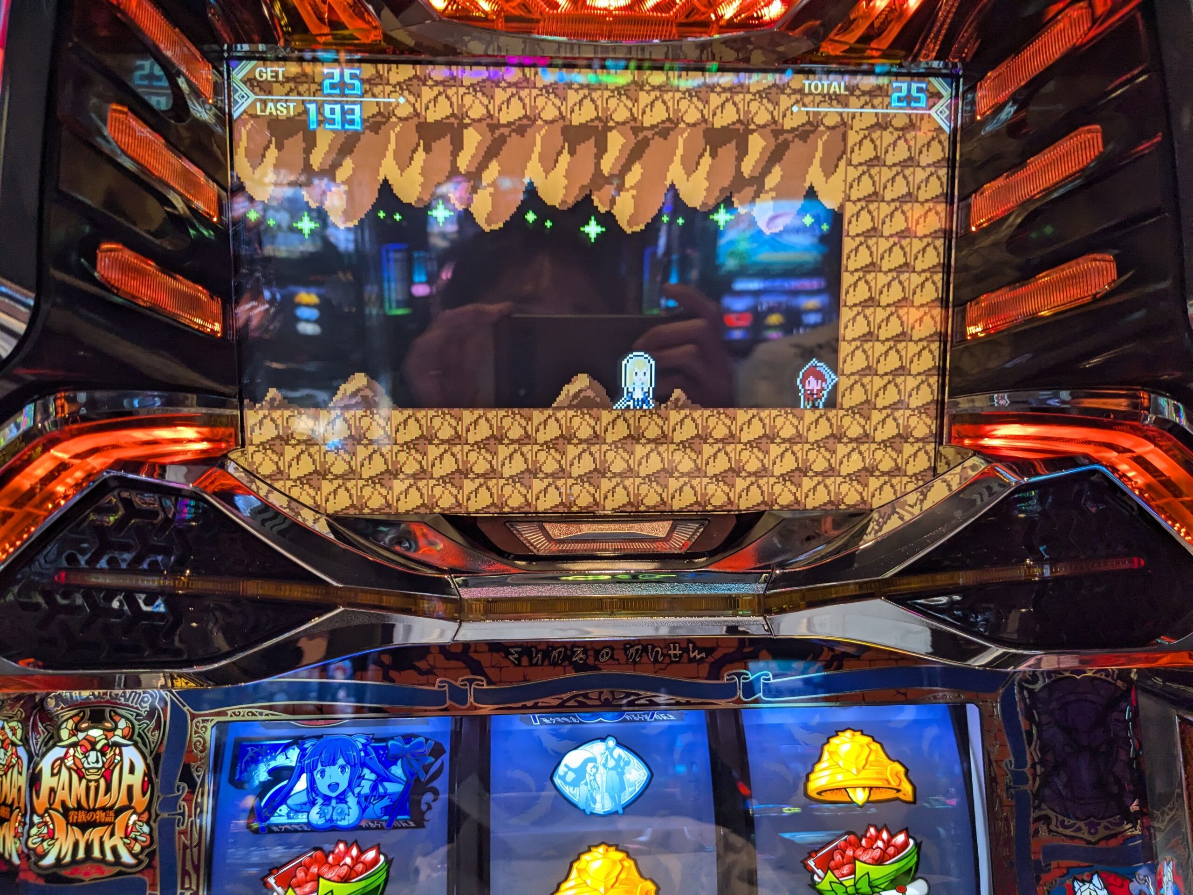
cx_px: 596
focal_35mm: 27
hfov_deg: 65.3
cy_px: 448
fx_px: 931
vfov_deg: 51.4
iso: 49
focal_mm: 4.38
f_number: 1.73
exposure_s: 1/99.9
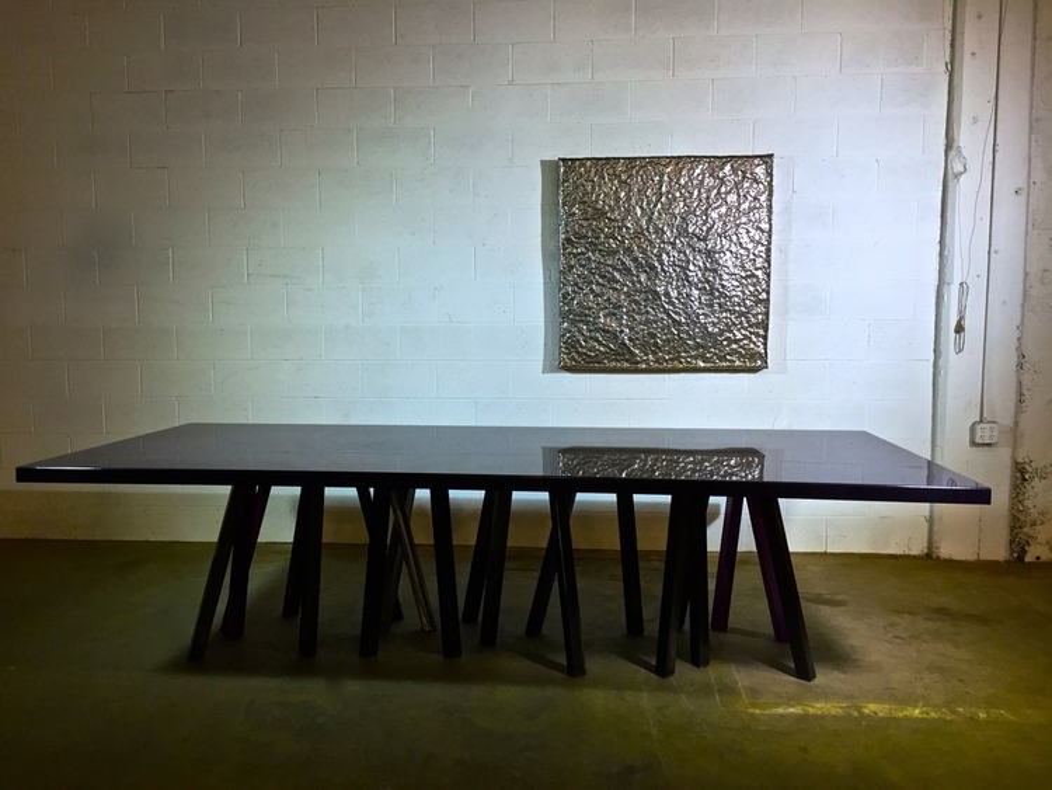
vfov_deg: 48.3
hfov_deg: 61.6
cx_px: 526
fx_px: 882
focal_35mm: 29
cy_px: 395
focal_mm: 4.15
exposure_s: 1/30
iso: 40
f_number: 2.2
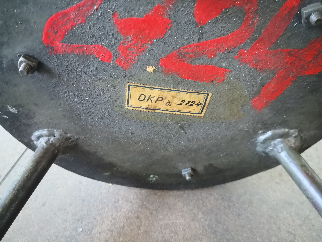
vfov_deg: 51.4
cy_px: 121
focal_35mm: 27
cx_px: 161
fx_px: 251
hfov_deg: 65.3
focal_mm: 3.95
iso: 640
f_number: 1.6
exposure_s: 1/20
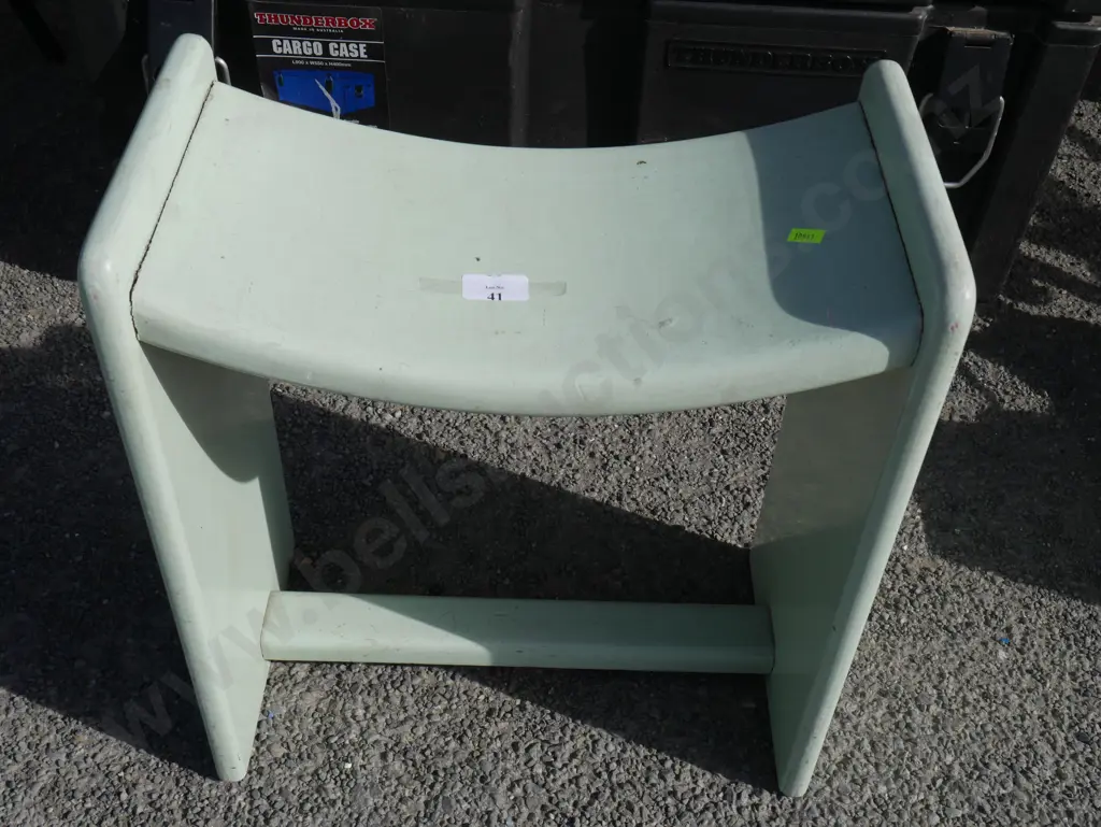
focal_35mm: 40
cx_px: 550
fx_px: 1273
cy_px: 414
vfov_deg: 36.0
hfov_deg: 46.8
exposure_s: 1/500
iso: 200
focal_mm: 20
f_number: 10
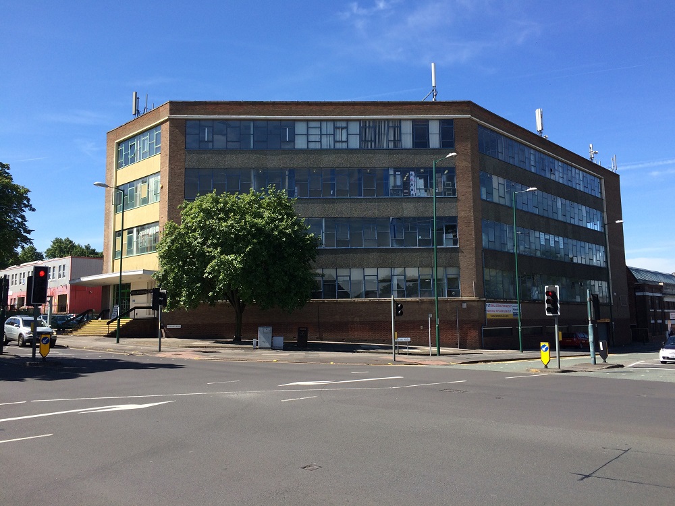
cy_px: 253
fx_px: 565
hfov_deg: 61.7
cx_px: 338
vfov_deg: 48.2
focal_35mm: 29
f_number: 2.2
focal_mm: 4.15
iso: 32
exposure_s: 1/1325
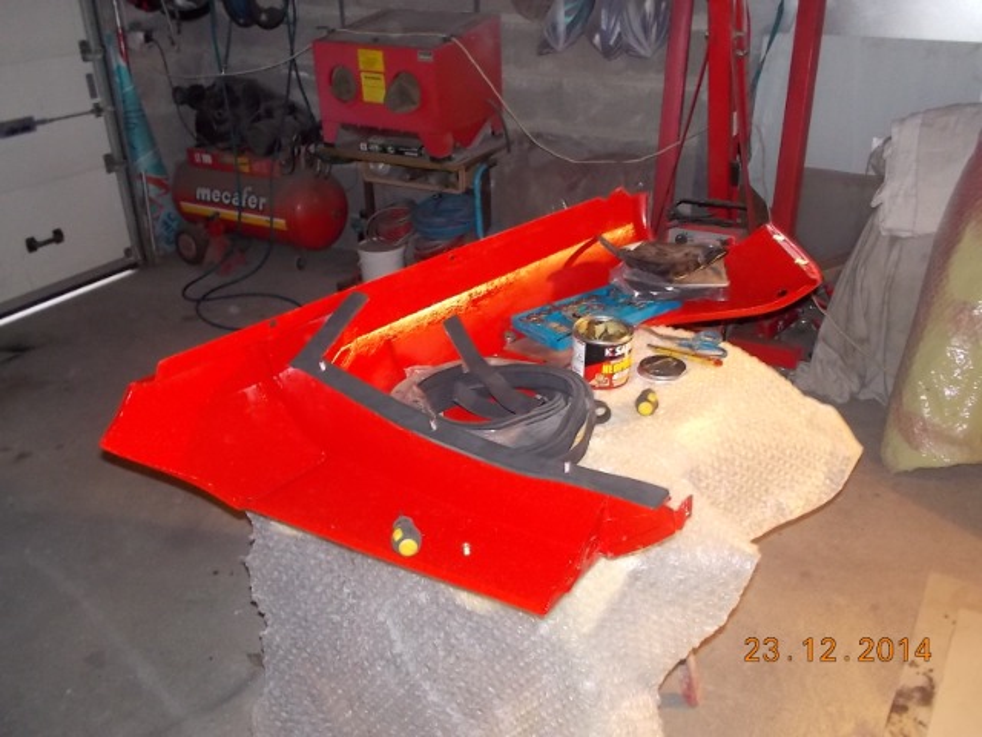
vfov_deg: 48.2
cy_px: 368
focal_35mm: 29
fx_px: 823
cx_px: 491
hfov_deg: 61.7
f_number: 3.3
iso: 250
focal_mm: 4.1
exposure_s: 1/25
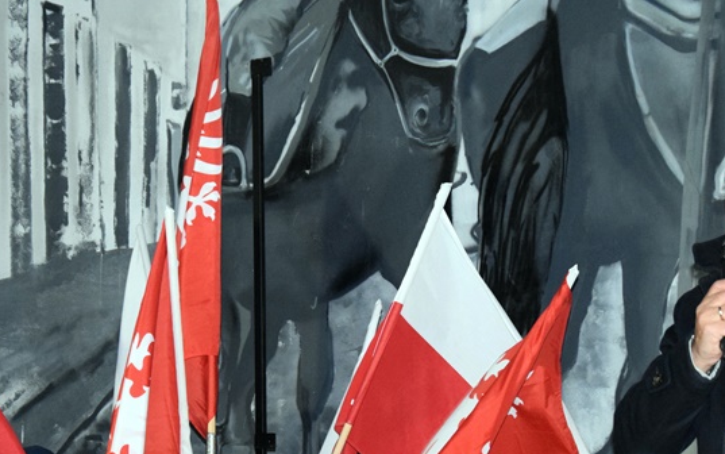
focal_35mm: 123
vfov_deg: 10.6
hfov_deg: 17.0
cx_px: 400
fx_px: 2431
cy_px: 404
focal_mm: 48
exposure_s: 1/60
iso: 3200
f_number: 4.8
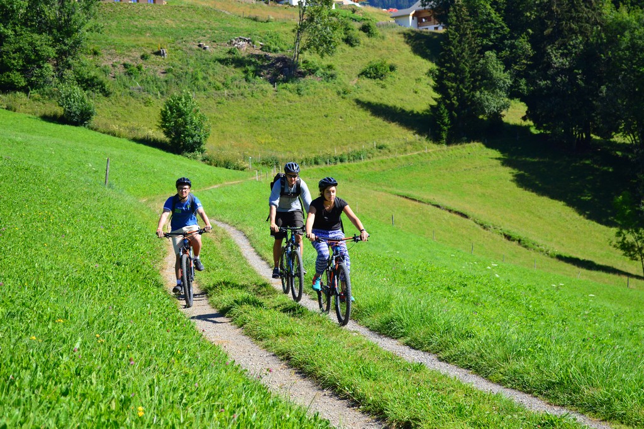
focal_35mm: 68
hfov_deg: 29.9
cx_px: 322
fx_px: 1206
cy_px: 214
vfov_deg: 20.1
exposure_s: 1/1000
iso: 360
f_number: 5.3
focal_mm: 45
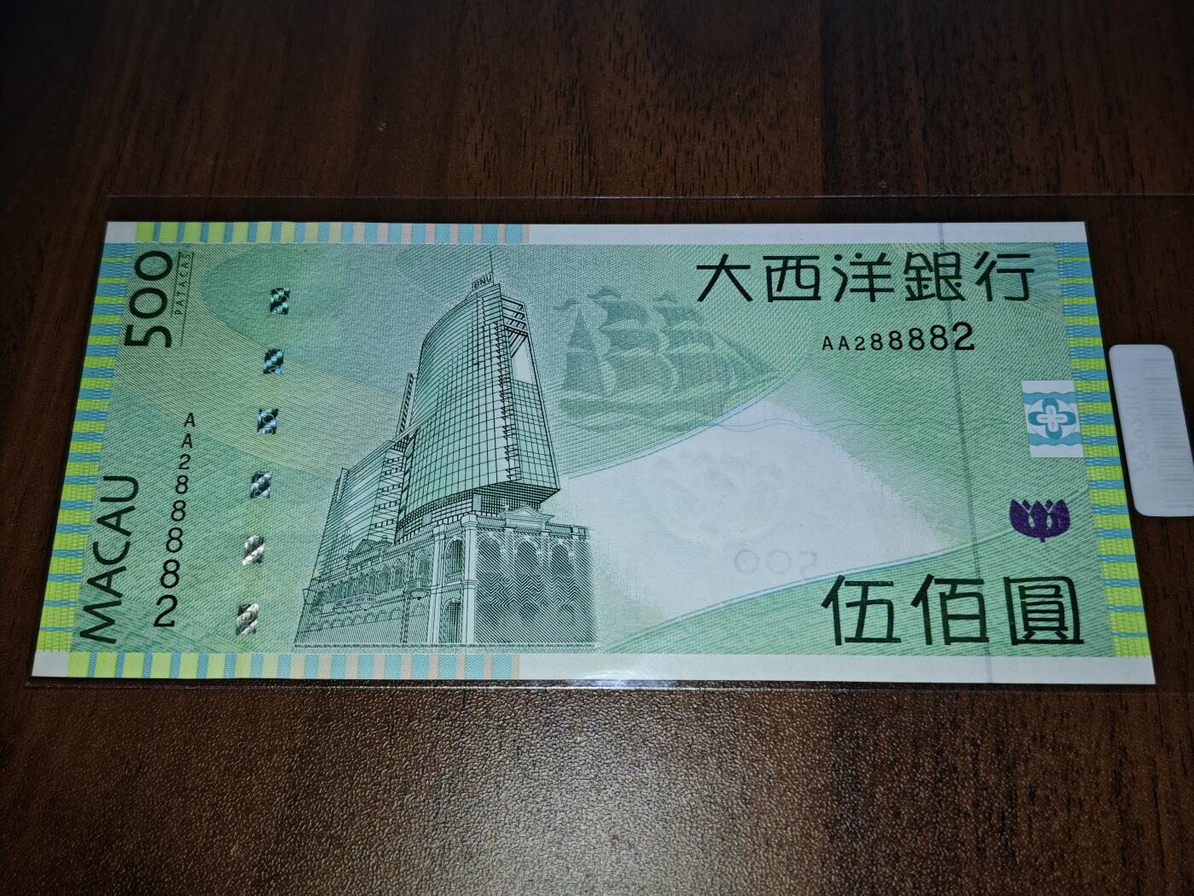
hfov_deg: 38.2
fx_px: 1725
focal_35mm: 50
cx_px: 597
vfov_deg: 29.1
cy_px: 448
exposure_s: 1/97
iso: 100
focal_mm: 5.85
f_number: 1.63
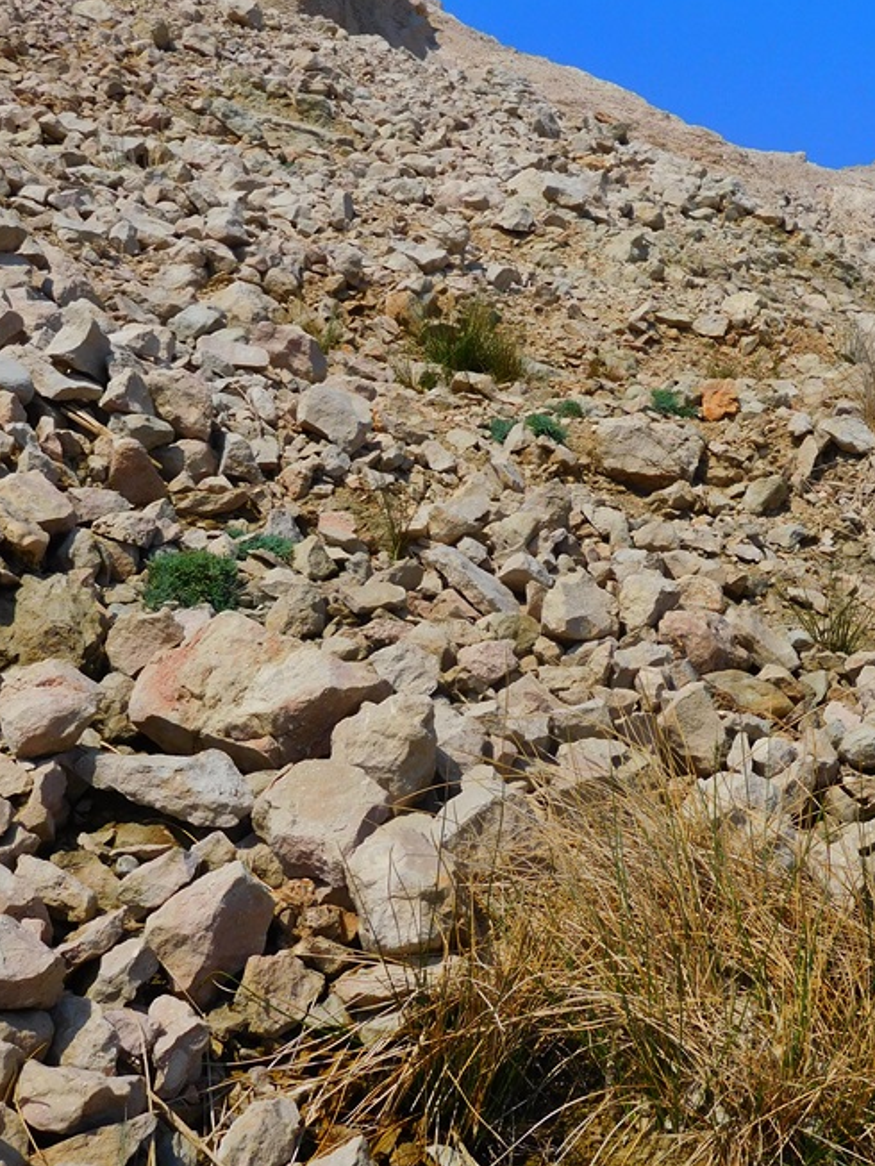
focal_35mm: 49
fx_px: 1651
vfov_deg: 38.9
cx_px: 646
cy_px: 541
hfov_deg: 29.3
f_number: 7.2
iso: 125
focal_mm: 5.7
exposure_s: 1/500
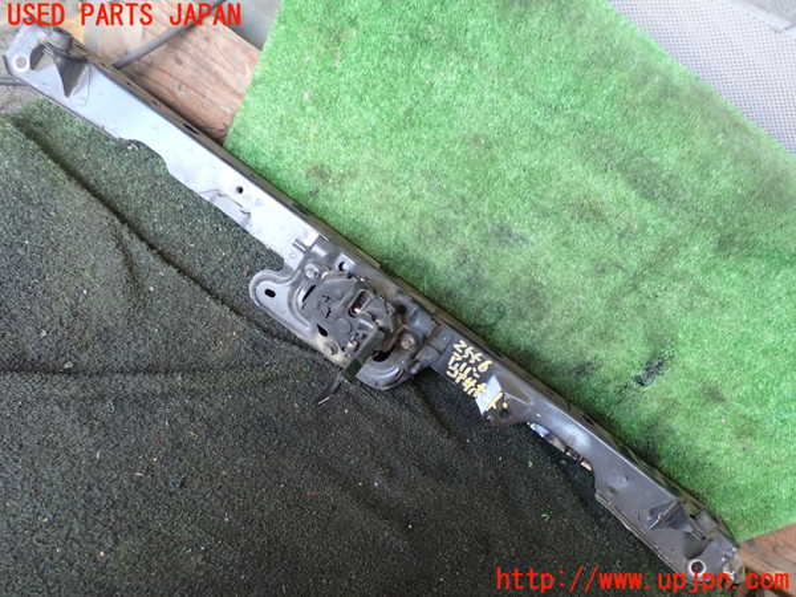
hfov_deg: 60.0
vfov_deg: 46.8
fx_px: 690
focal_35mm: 30
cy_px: 298
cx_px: 398
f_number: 2.3
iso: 200
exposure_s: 1/30
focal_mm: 5.4
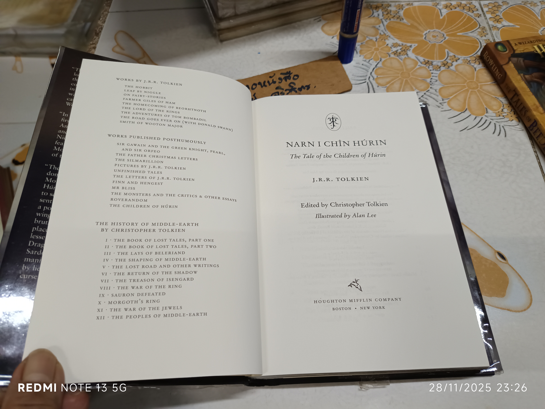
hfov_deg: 71.6
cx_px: 272
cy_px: 204
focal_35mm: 24
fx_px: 378
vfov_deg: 56.8
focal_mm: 5.31
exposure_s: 1/50
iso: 1209
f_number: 1.7
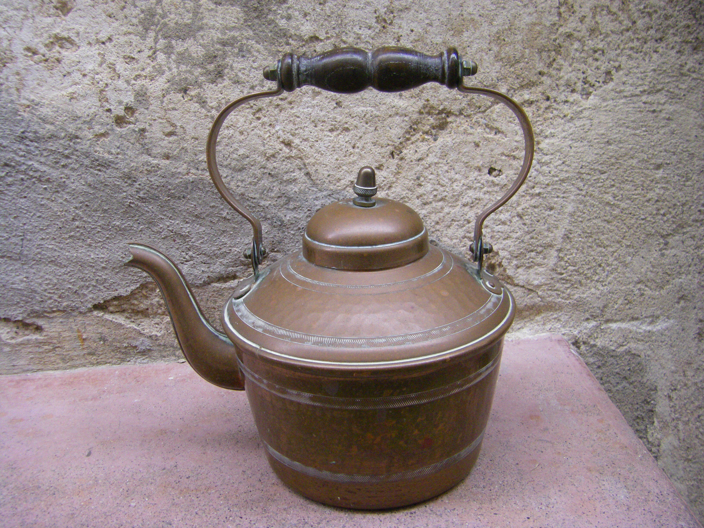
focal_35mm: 38
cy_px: 264
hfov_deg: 49.0
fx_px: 773
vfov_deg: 37.7
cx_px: 352
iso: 400
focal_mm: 6.3
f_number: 3.5
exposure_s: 1/50
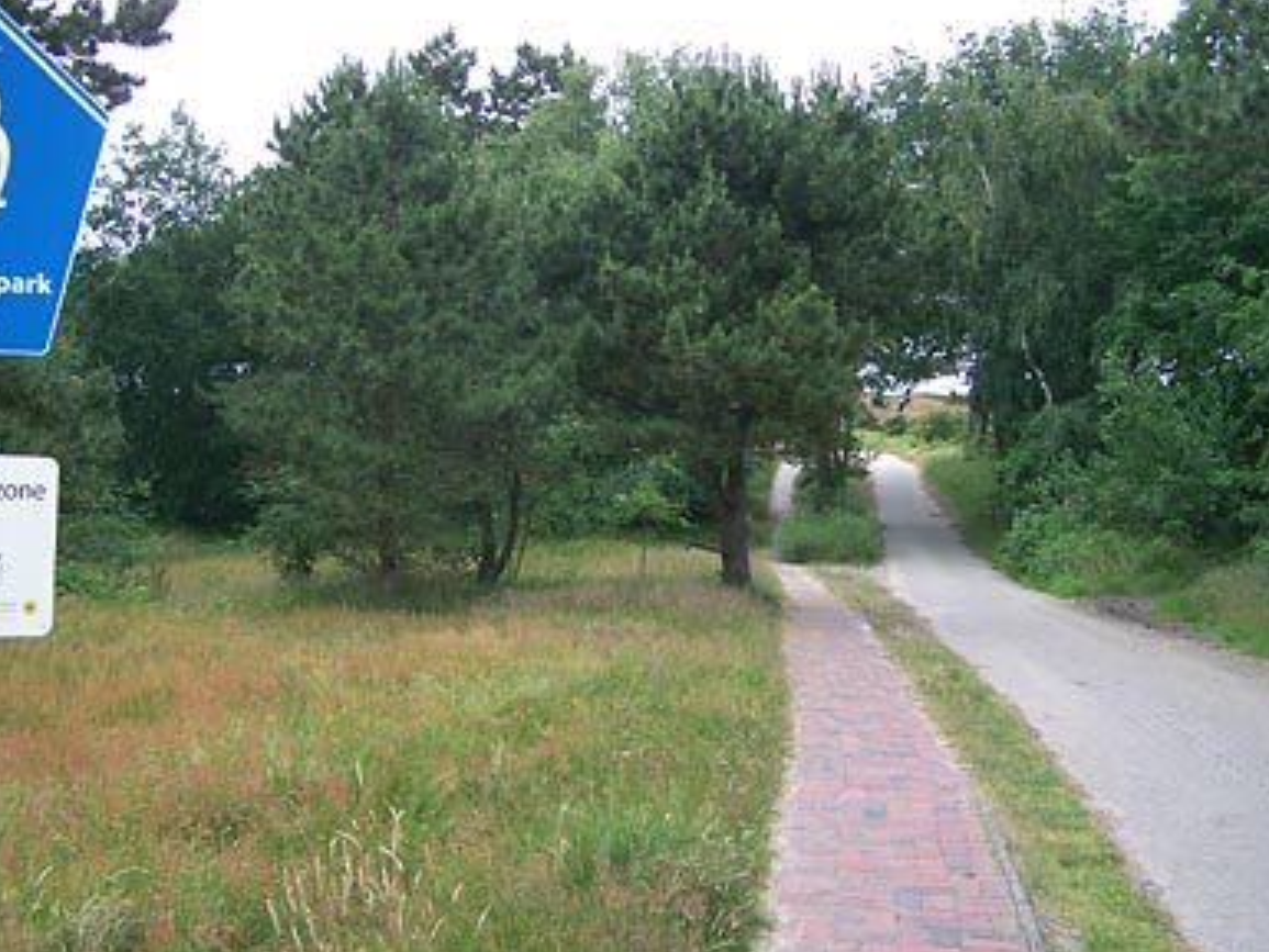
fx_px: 1540
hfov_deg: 44.7
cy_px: 440
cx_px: 585
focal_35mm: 42
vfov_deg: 34.4
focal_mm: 6.3
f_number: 2.8
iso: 64
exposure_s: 1/200
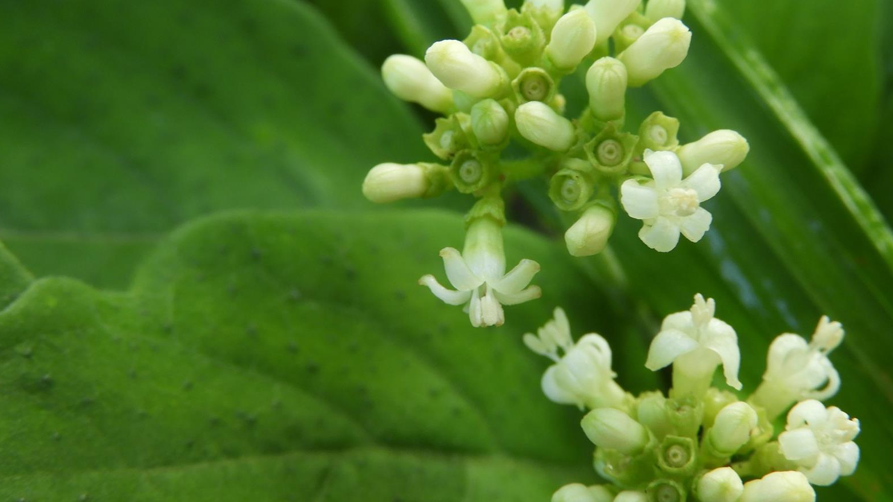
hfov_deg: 39.8
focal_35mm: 52
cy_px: 216
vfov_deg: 23.0
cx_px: 481
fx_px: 1231
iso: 110
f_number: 3.8
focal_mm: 7.2
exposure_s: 1/30
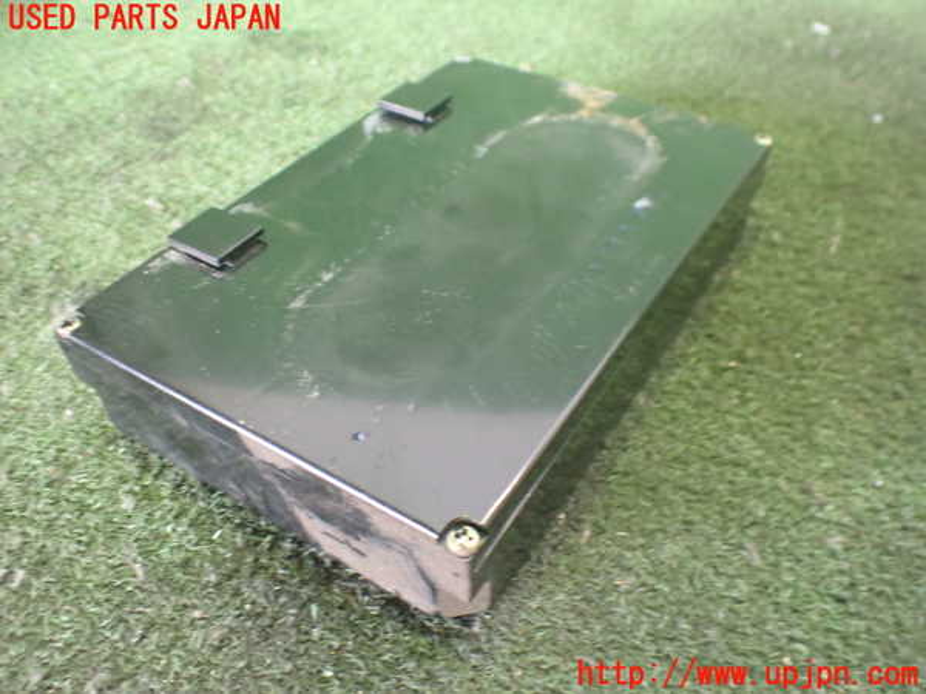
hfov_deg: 60.0
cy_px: 347
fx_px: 803
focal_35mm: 30
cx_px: 463
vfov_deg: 46.8
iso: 1000
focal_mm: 5.4
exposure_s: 1/30
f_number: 2.3
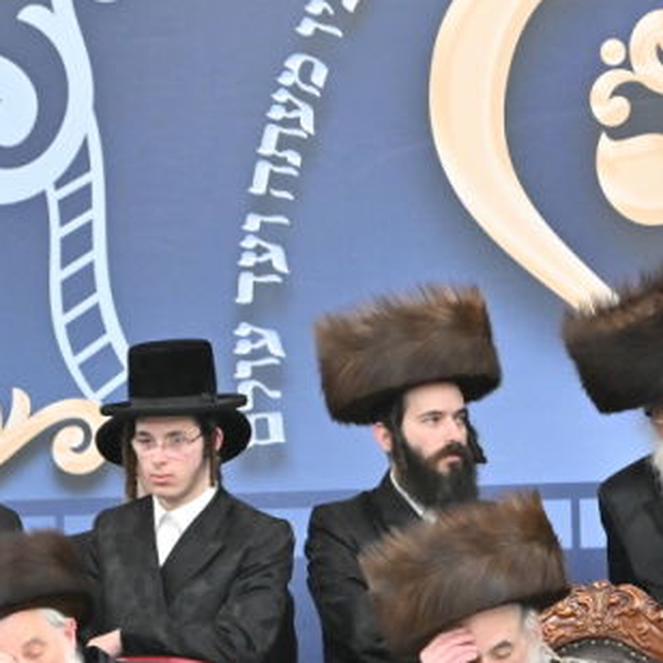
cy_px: 727
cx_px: 545
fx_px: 15580
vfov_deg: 2.4
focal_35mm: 719
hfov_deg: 2.4
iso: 2000
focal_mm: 170
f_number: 2.8
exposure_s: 1/400
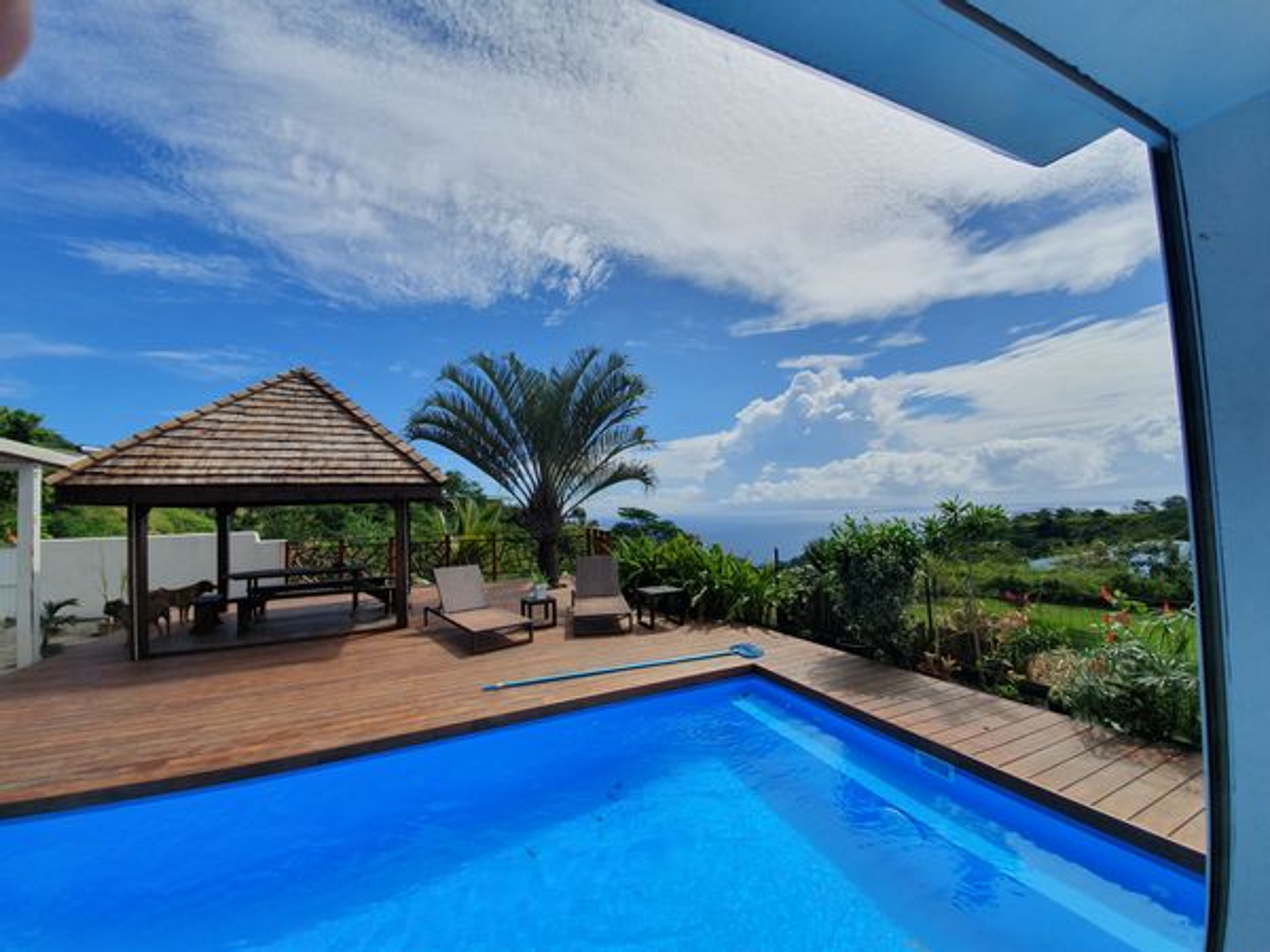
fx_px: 477
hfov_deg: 106.2
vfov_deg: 89.9
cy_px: 476
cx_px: 635
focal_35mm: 13
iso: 50
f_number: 2.2
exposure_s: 1/2536
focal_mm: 1.8
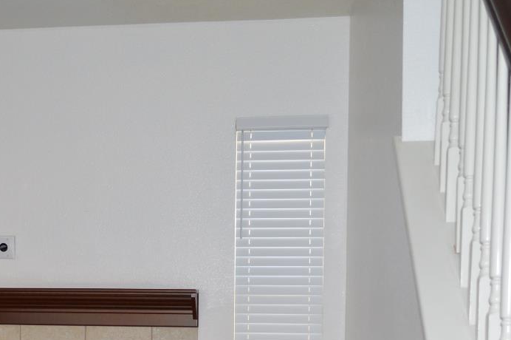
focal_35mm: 65
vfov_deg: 20.2
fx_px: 922
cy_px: 340
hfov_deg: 30.4
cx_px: 123
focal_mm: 20
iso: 400
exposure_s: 1/60
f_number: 3.8
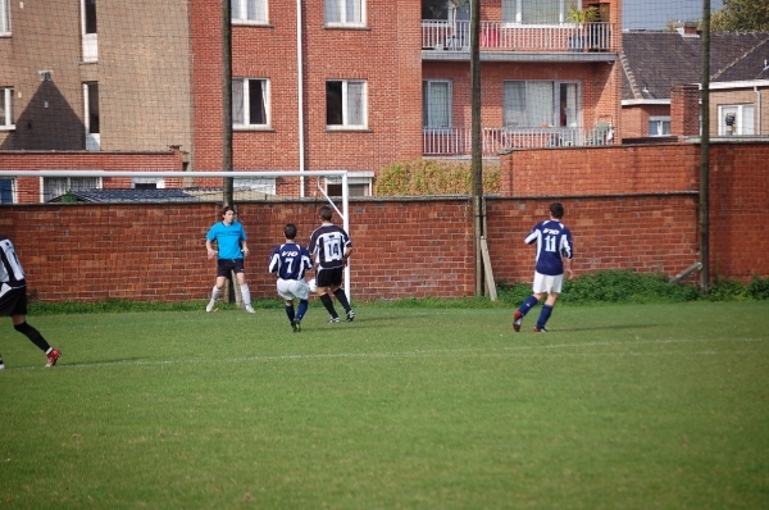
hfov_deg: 13.1
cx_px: 384
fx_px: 3359
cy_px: 255
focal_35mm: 158
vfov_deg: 8.7
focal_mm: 105
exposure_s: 1/1000
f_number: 4.8
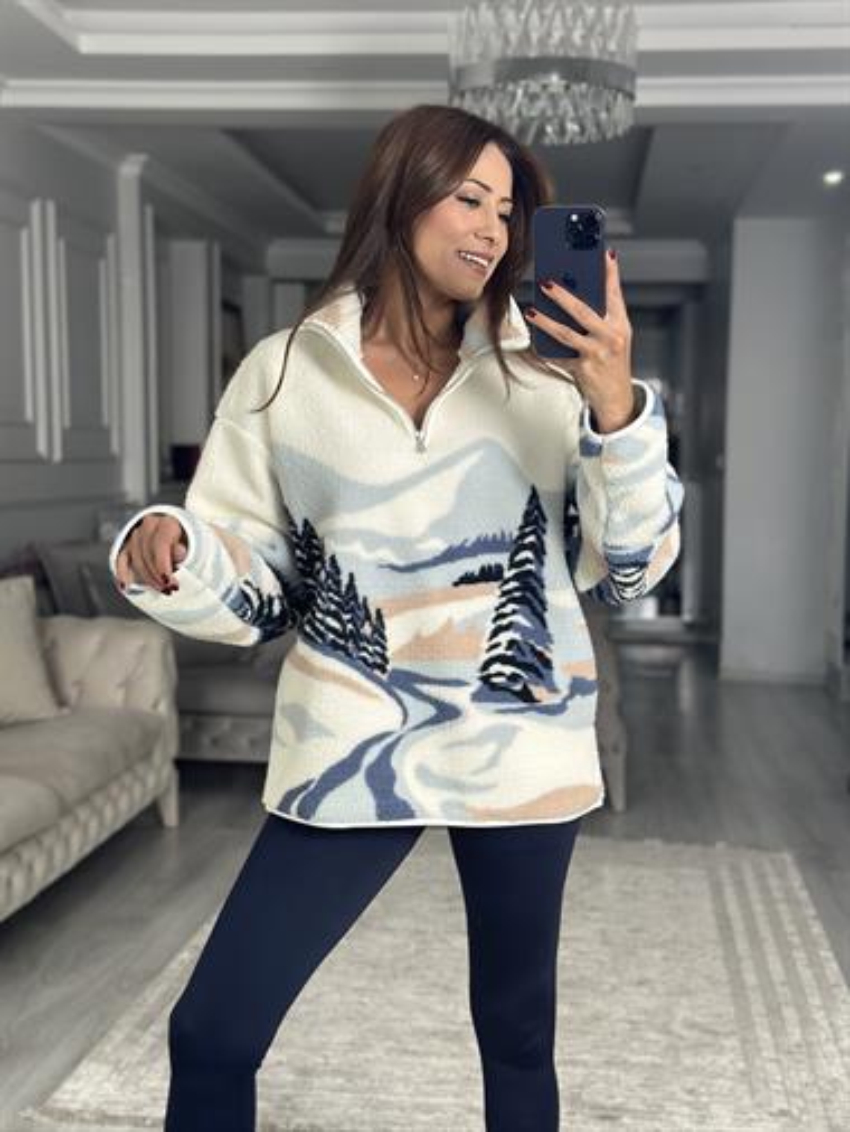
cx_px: 425
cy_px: 566
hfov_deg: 30.3
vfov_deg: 39.6
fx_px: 1570
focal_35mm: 48
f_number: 1.78
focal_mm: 6.86
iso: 160
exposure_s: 1/100
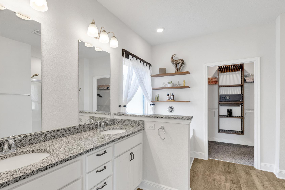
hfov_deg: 93.2
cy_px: 102
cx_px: 134
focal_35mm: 17
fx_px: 135
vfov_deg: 70.3
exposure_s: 1/15
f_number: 11
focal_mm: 14
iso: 500
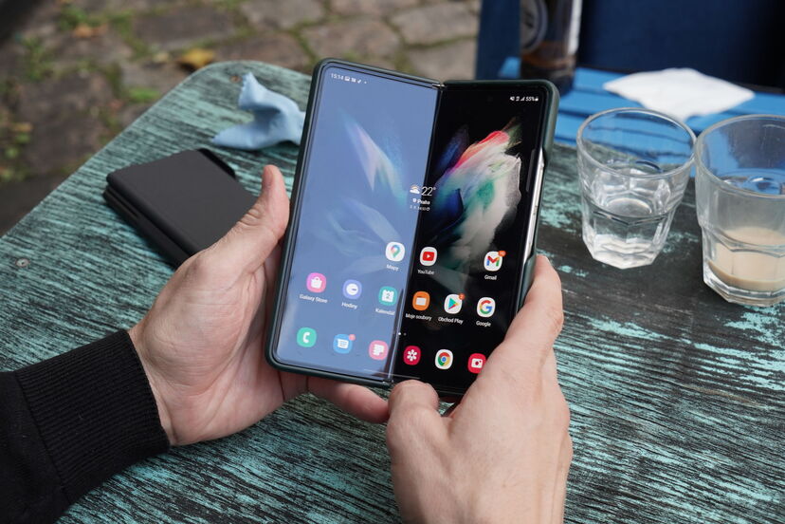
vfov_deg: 23.4
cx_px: 392
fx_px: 1265
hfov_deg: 34.5
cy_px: 262
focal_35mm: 58
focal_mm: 58
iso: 1000
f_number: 8
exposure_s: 1/160
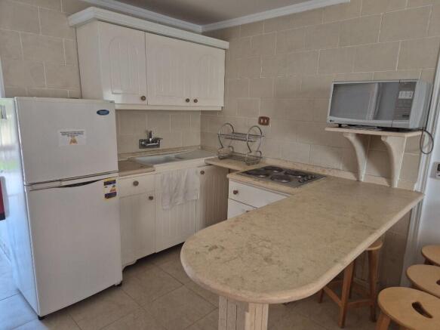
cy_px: 165
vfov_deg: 58.9
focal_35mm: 23
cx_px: 220
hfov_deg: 73.9
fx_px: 292
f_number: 1.8
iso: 250
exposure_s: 1/100
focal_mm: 5.4
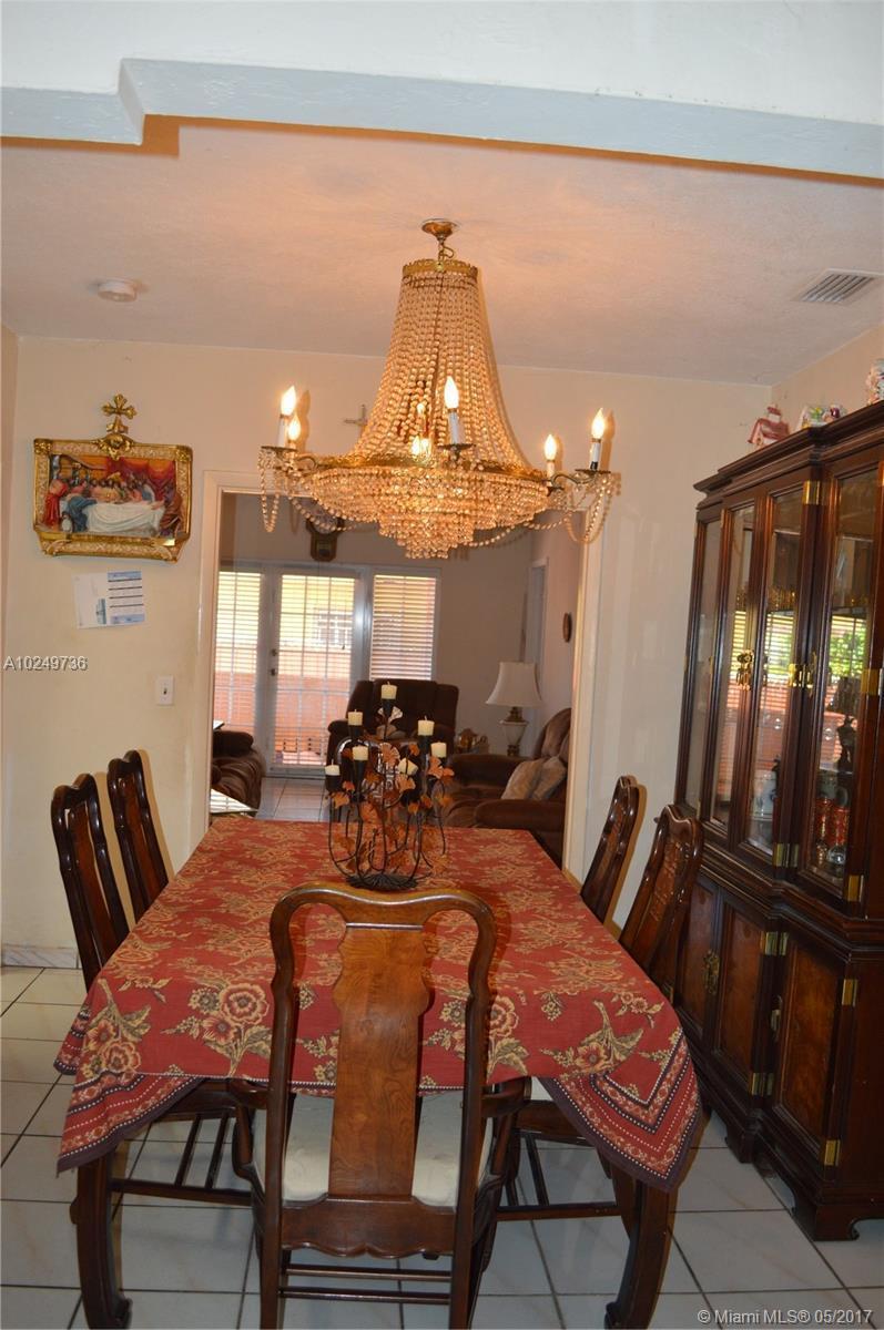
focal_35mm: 27
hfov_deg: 47.8
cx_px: 442
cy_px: 665
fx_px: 997
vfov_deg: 67.4
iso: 560
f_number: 3.5
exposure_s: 1/60
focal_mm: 18
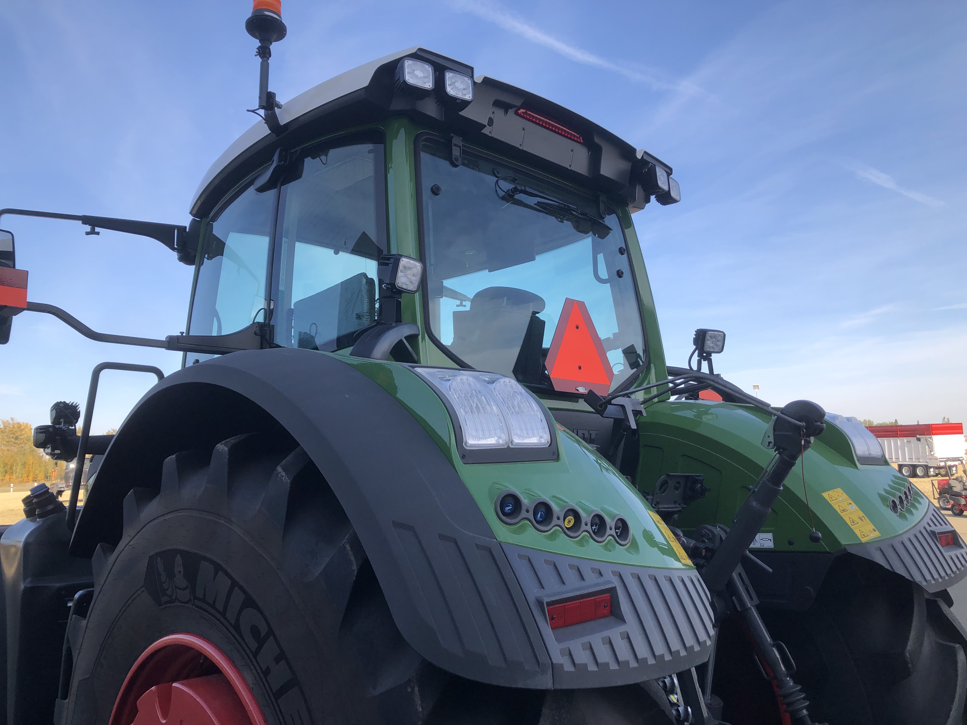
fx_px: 782
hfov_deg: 63.4
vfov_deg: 49.7
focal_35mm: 28
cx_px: 484
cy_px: 362
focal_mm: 3.99
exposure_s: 1/941
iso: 20
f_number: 1.8
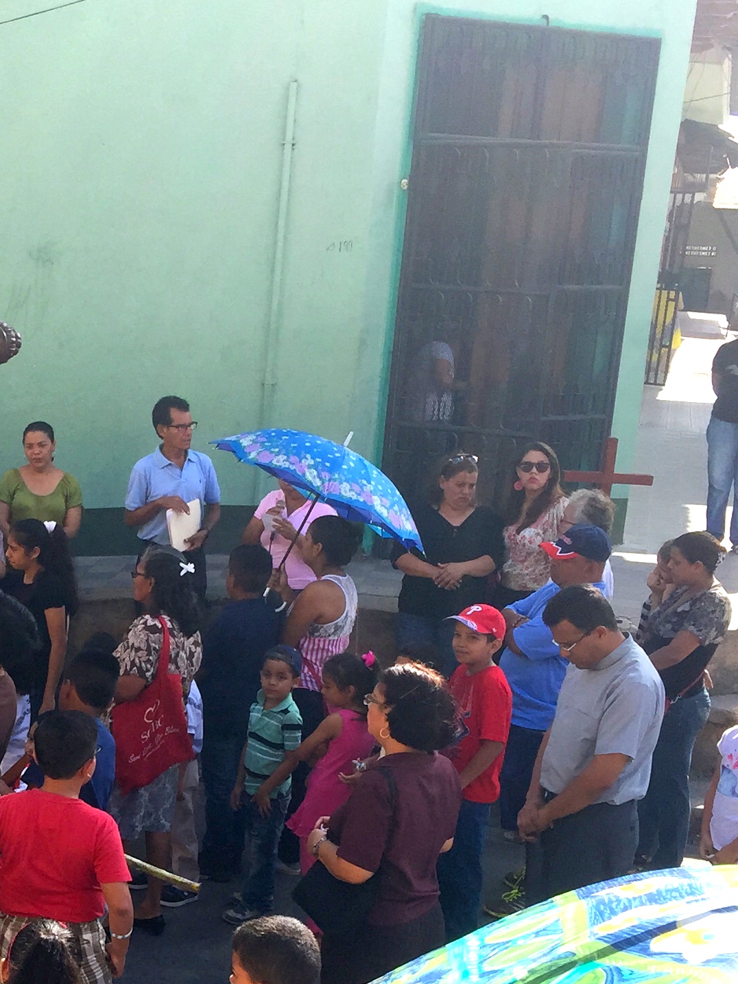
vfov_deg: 29.0
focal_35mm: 66
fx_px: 1876
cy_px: 720
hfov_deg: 21.3
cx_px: -37
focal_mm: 4.15
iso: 32
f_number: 2.2
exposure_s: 1/942
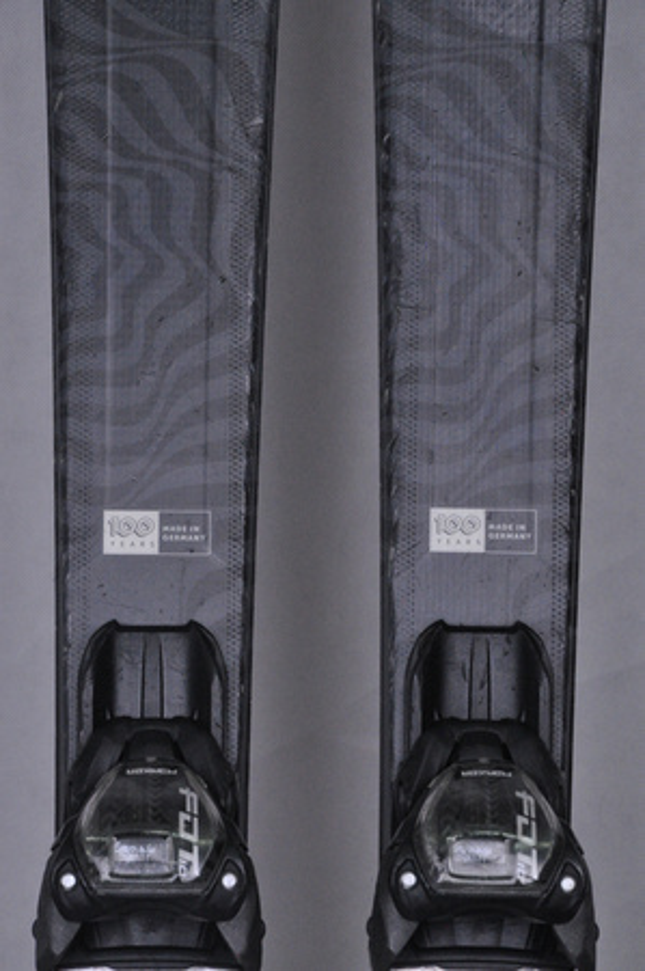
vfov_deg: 13.1
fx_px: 4242
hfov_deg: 8.7
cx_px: 322
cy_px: 486
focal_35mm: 158
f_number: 11
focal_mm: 105
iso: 3200
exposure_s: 1/125
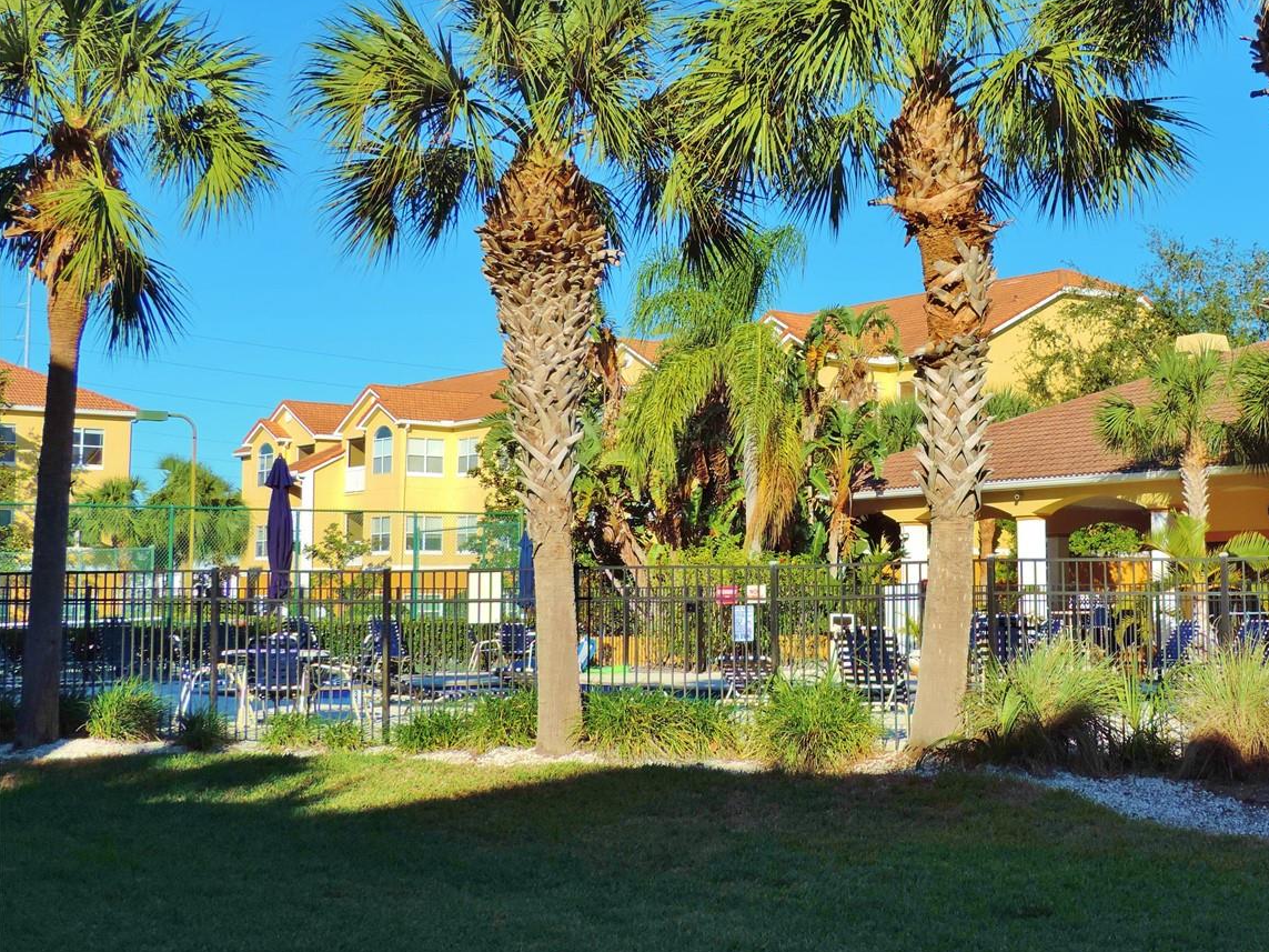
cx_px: 886
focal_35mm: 56
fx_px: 2053
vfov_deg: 26.0
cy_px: 372
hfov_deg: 33.9
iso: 80
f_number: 3.3
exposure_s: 1/1000
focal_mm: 7.1
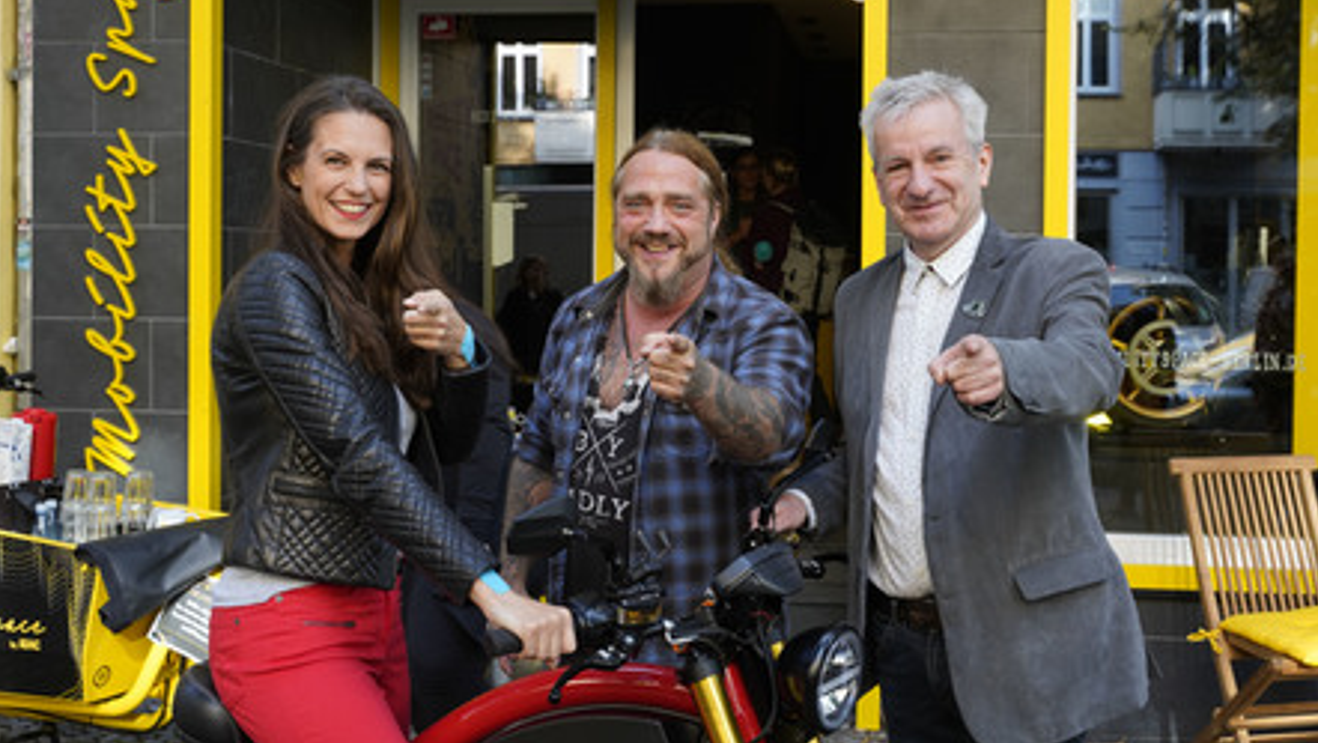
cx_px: 666
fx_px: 1643
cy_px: 313
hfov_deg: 43.7
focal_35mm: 47
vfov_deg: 25.4
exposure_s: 1/60
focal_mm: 44
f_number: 8
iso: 640
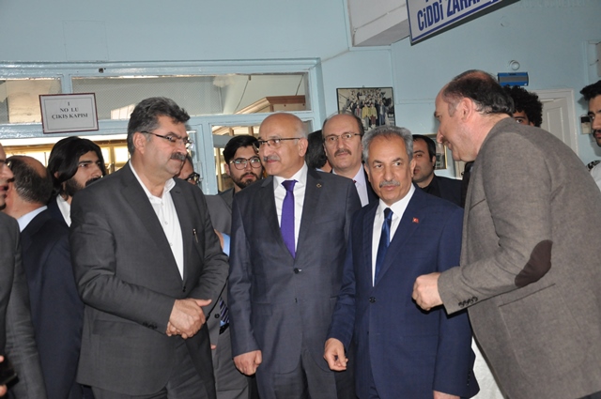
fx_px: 750
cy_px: 200
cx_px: 300
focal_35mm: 45
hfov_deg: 43.7
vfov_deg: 29.8
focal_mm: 30
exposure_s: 1/60
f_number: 4.5
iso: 1250
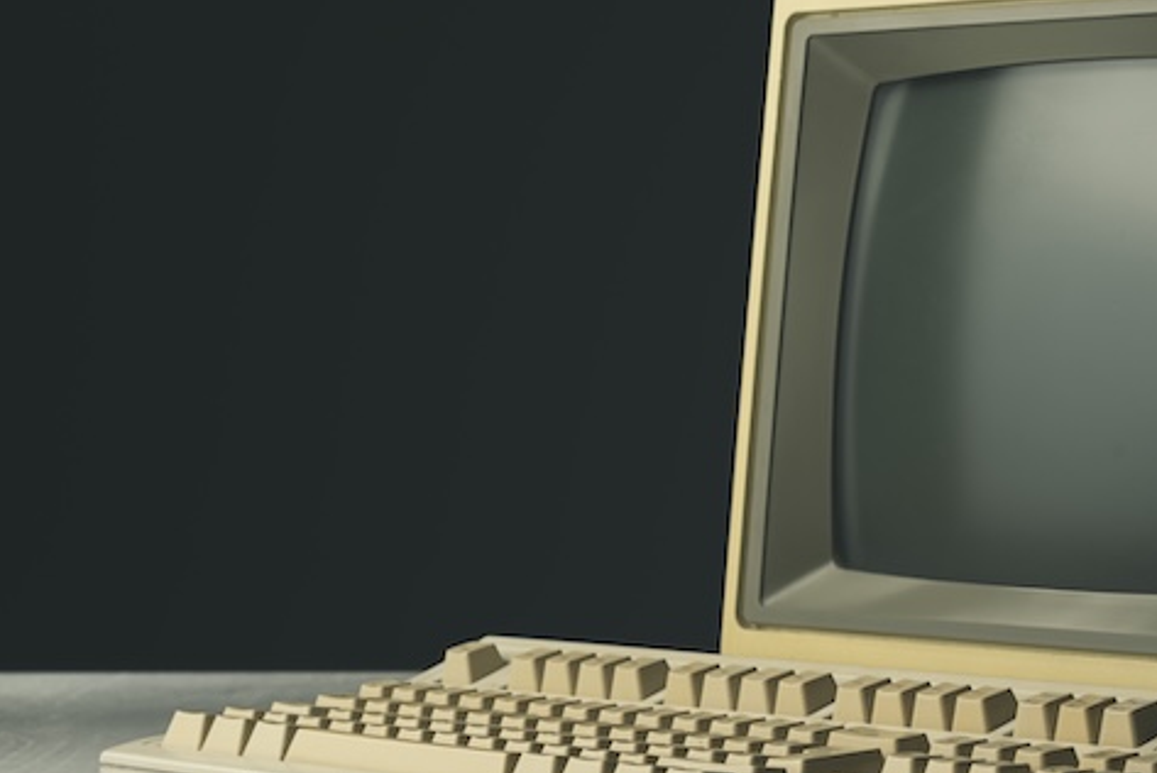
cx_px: 974
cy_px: 274
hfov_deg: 13.7
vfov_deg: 9.2
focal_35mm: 149
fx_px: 4791
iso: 100
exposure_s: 1/125
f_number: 10
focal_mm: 85
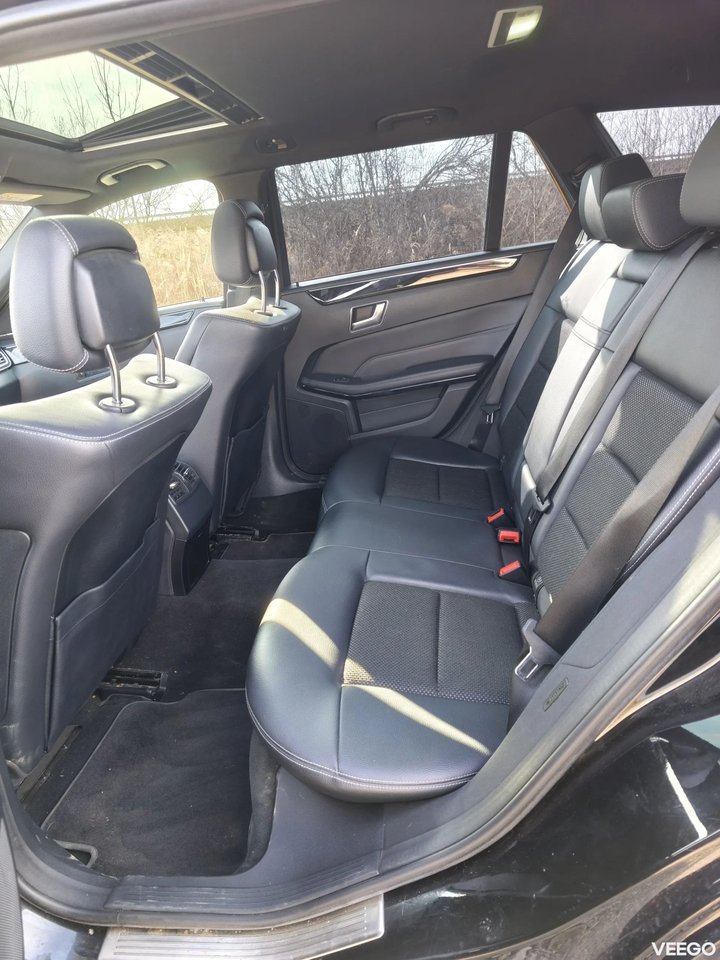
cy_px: 480
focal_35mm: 23
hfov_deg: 58.9
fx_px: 638
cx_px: 360
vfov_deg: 73.9
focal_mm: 5.35
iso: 320
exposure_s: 1/120
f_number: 1.7
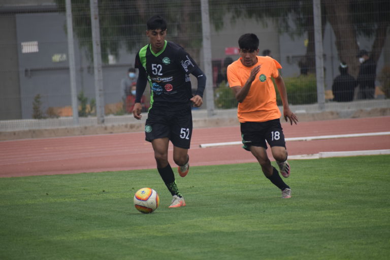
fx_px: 4875
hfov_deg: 4.6
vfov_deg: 3.1
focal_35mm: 450
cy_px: 130
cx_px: 195
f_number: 6.3
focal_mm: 300
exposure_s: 1/1000
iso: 450
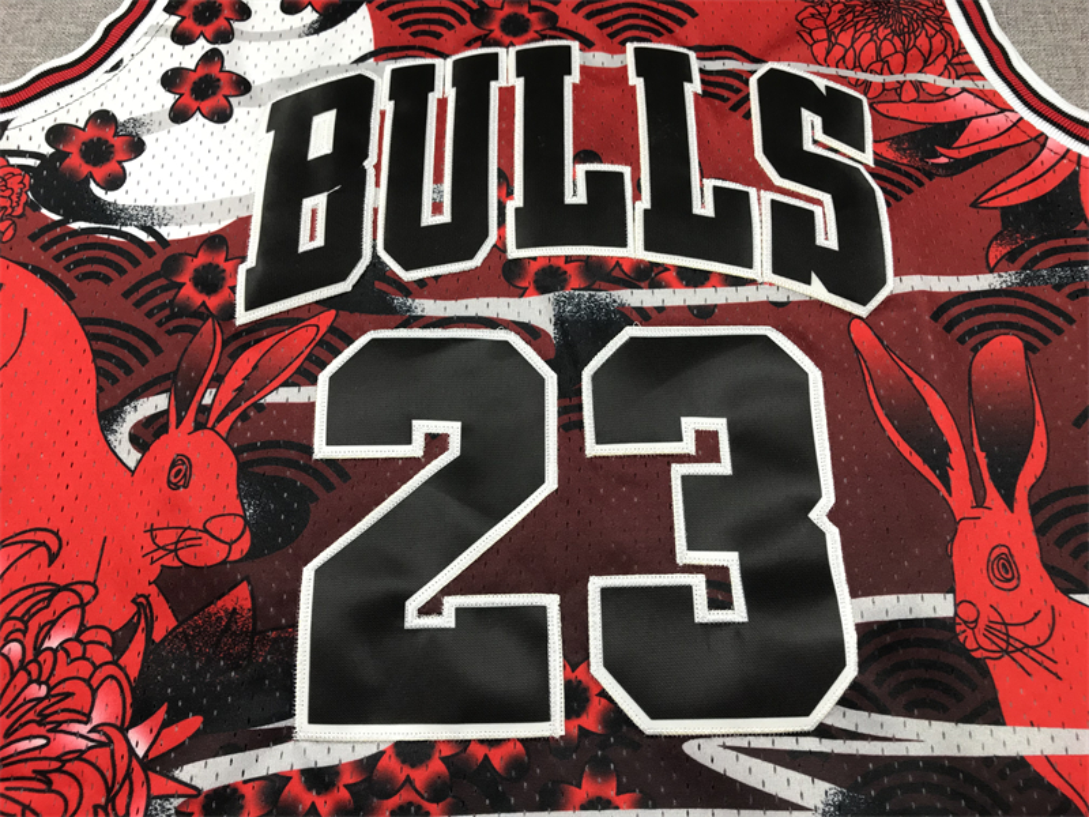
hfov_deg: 63.4
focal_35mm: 28
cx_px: 544
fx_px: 881
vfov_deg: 49.7
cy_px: 408
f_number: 1.8
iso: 40
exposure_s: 1/100
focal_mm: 3.99
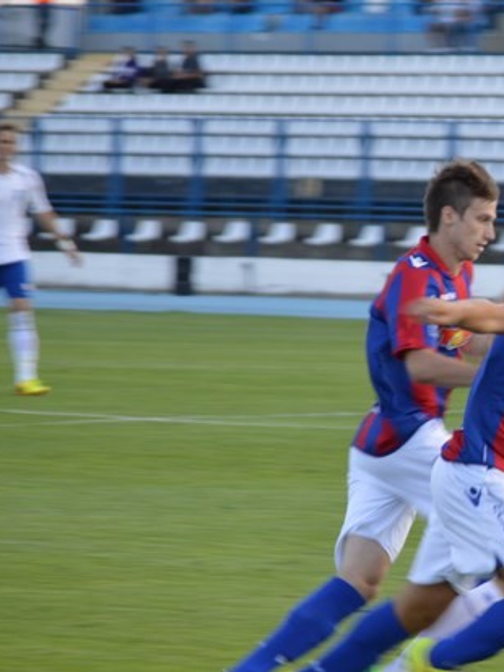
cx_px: 616
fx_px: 6694
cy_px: 431
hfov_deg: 4.3
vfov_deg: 5.7
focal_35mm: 345
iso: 200
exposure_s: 1/100
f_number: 5
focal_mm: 110
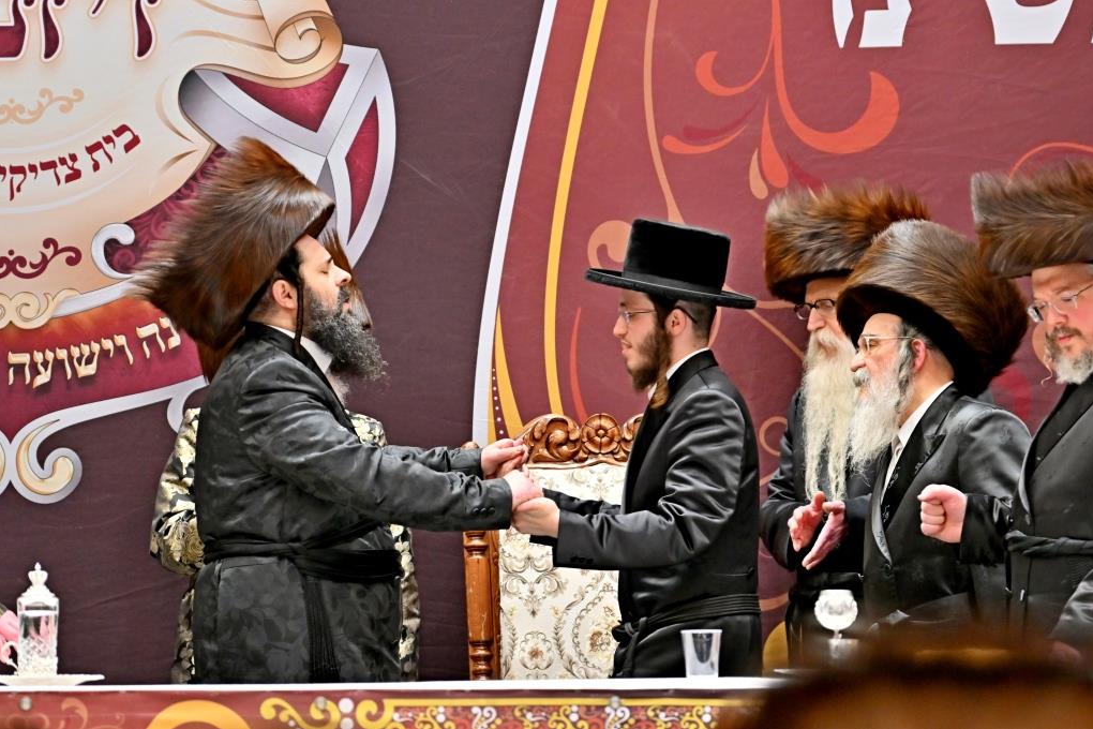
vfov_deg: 5.4
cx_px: 546
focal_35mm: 256
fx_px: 7772
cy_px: 364
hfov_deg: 8.0
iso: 800
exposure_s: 1/800
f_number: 2.8
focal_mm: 170
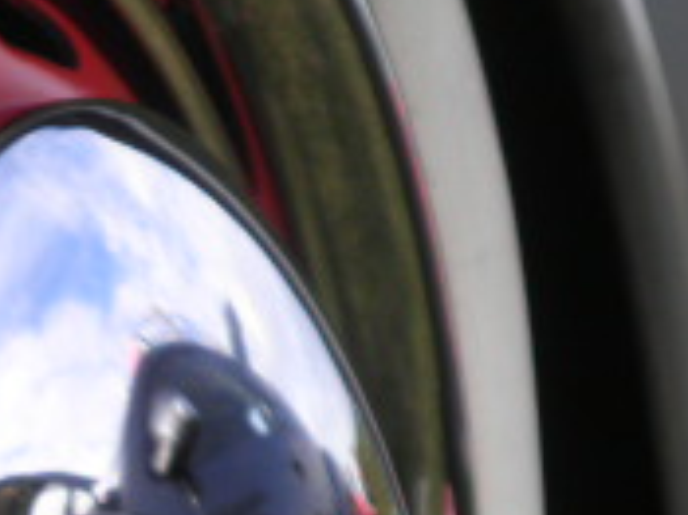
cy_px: 629
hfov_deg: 12.3
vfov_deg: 9.3
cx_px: -114
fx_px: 3118
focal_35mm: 157
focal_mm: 7.6
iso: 64
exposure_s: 1/320
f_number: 3.4
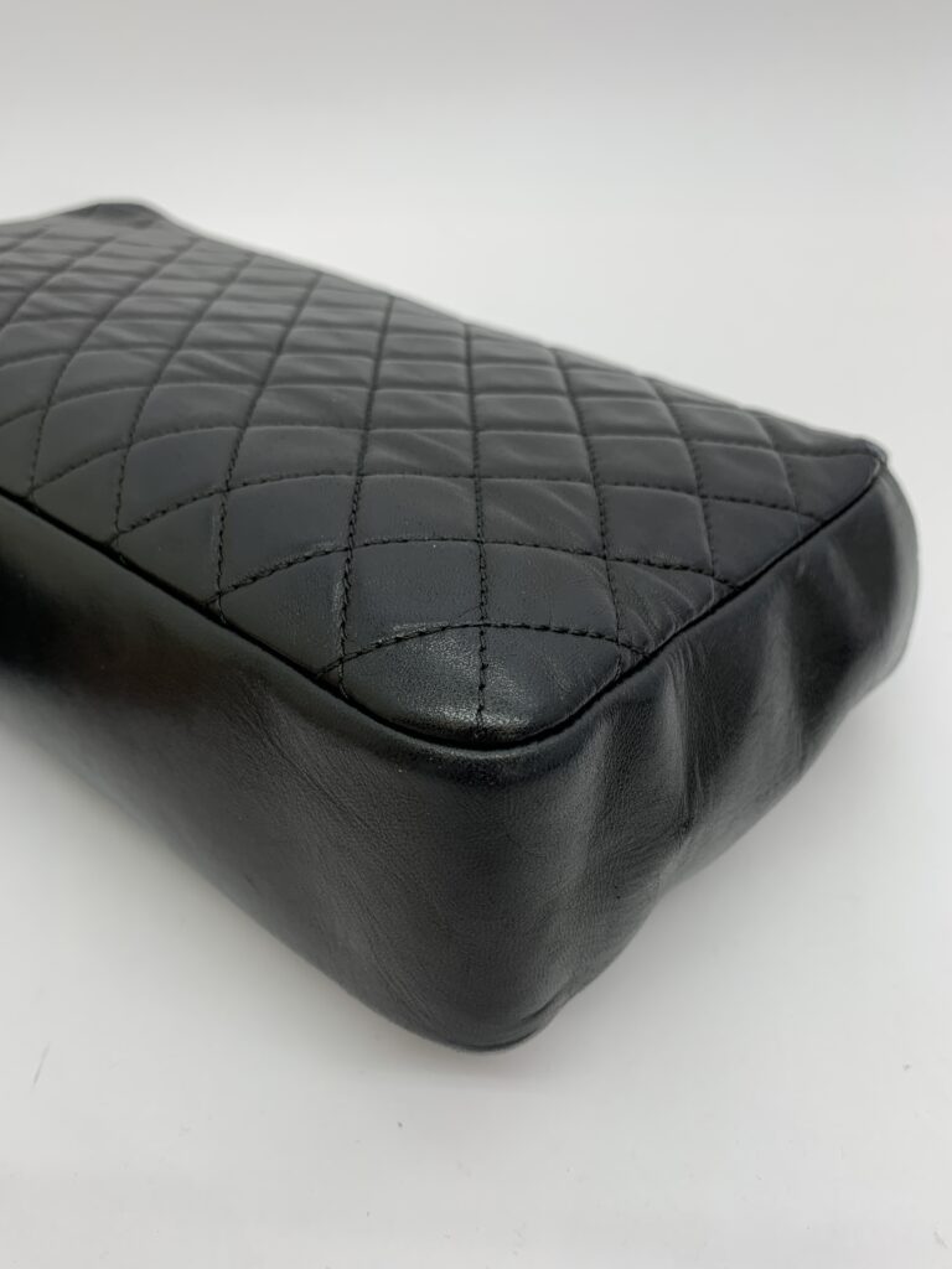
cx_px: 476
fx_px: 953
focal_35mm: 26
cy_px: 634
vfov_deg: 67.3
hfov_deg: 53.1
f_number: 1.8
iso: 25
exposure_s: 1/95
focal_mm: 4.25
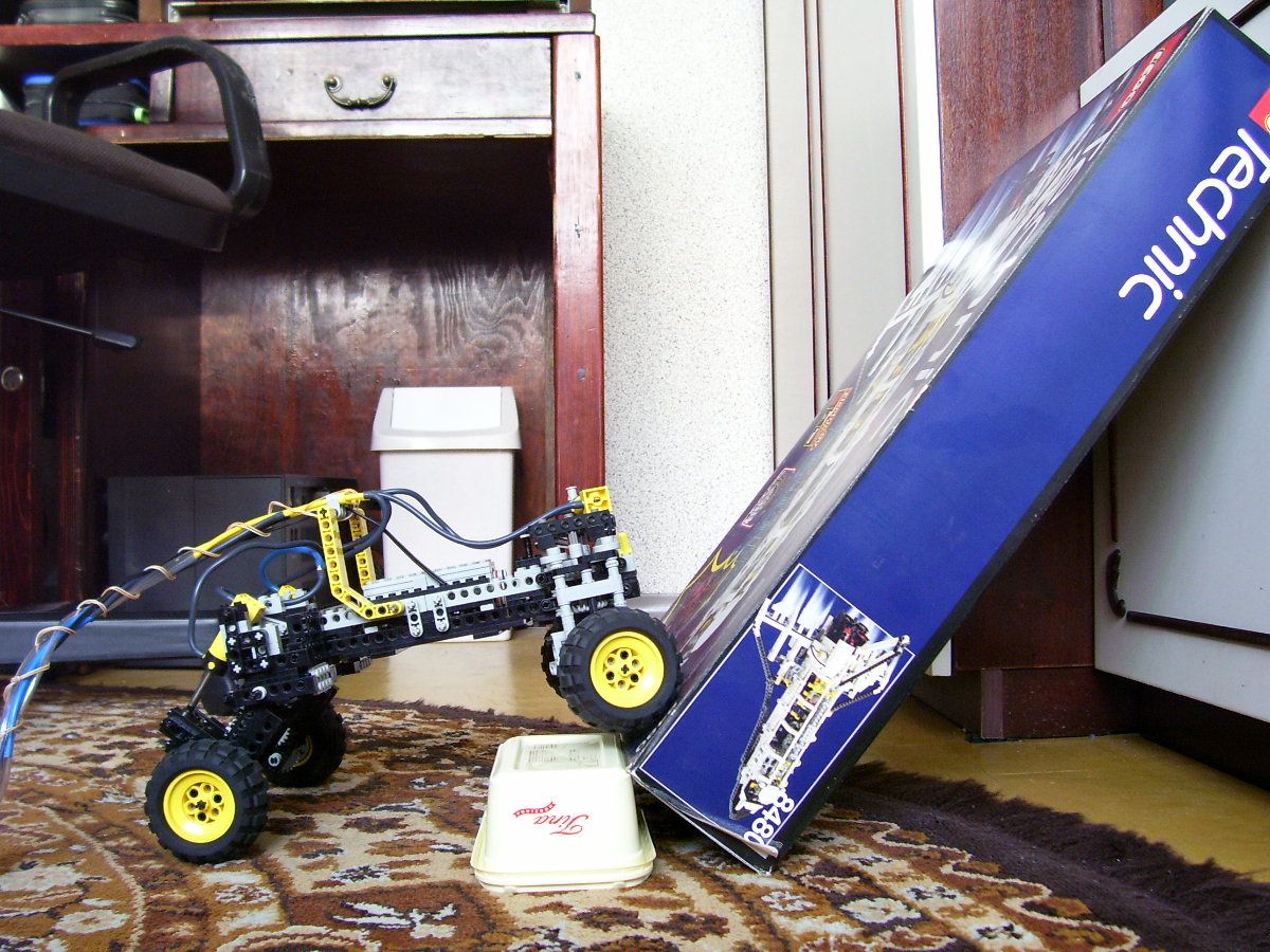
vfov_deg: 41.8
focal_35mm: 34
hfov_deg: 54.0
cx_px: 635
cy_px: 476
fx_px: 1247
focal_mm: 5.6
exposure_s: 1/4
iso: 160
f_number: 2.7
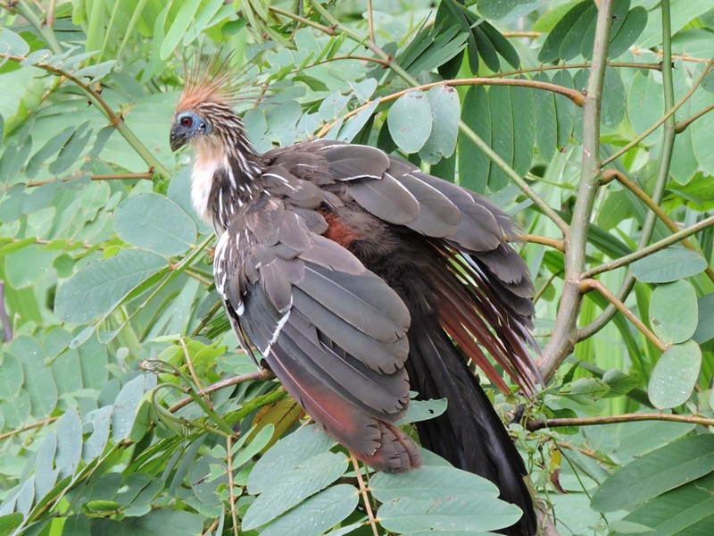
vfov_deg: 2.3
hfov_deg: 3.1
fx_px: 13407
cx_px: 357
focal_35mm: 650
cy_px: 268
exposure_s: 1/80
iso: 400
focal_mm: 116.5
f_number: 5.6
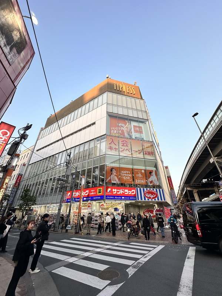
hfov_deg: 85.7
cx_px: 111
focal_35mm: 14
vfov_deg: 102.1
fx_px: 120
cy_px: 148
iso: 40
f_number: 2.2
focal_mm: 2.22
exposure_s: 1/139
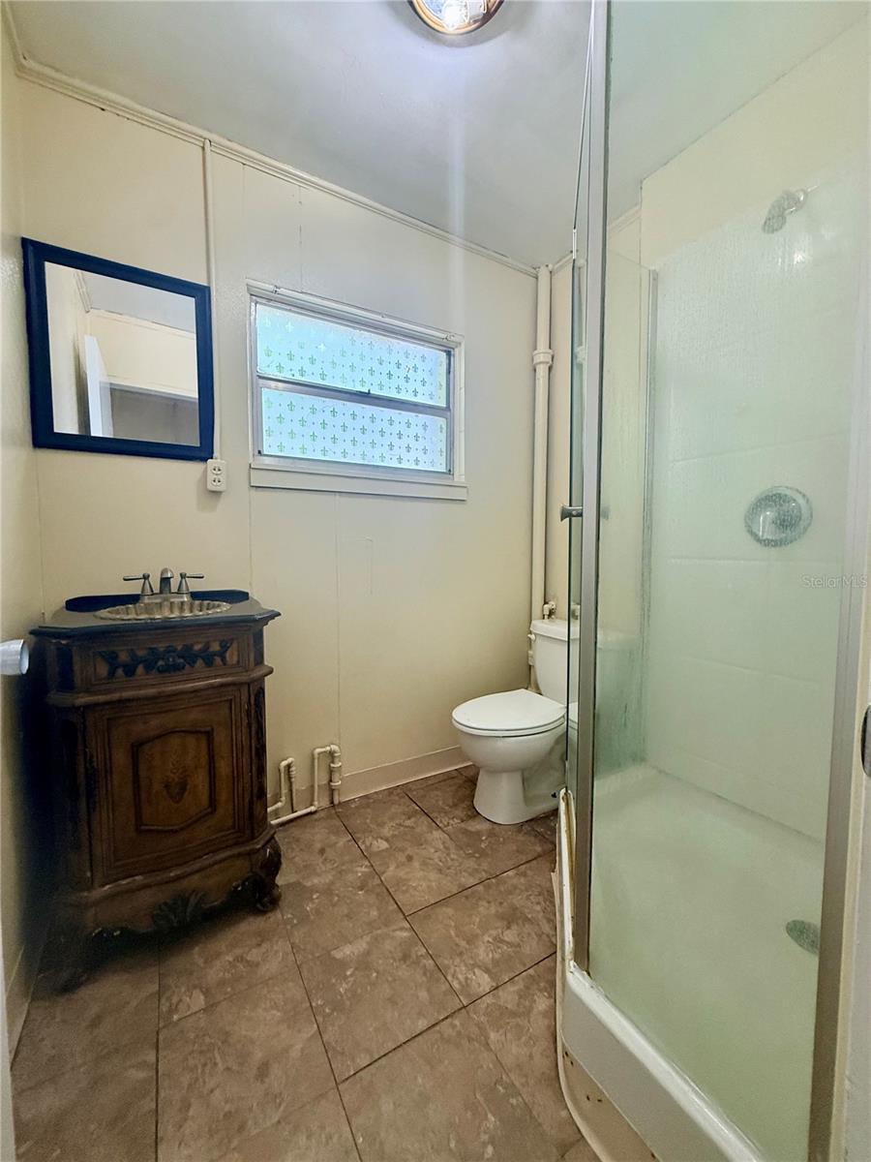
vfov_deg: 102.1
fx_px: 470
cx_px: 436
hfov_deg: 85.7
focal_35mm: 14
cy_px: 581
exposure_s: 1/120
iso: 250
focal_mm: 2.22
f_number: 2.2
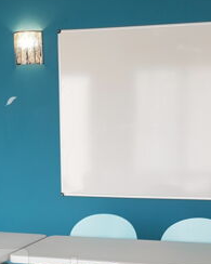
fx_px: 586
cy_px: 276
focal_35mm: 75
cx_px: 90
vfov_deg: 24.1
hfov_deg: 20.4
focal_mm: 4.2
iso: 50
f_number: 1.7
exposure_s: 1/50
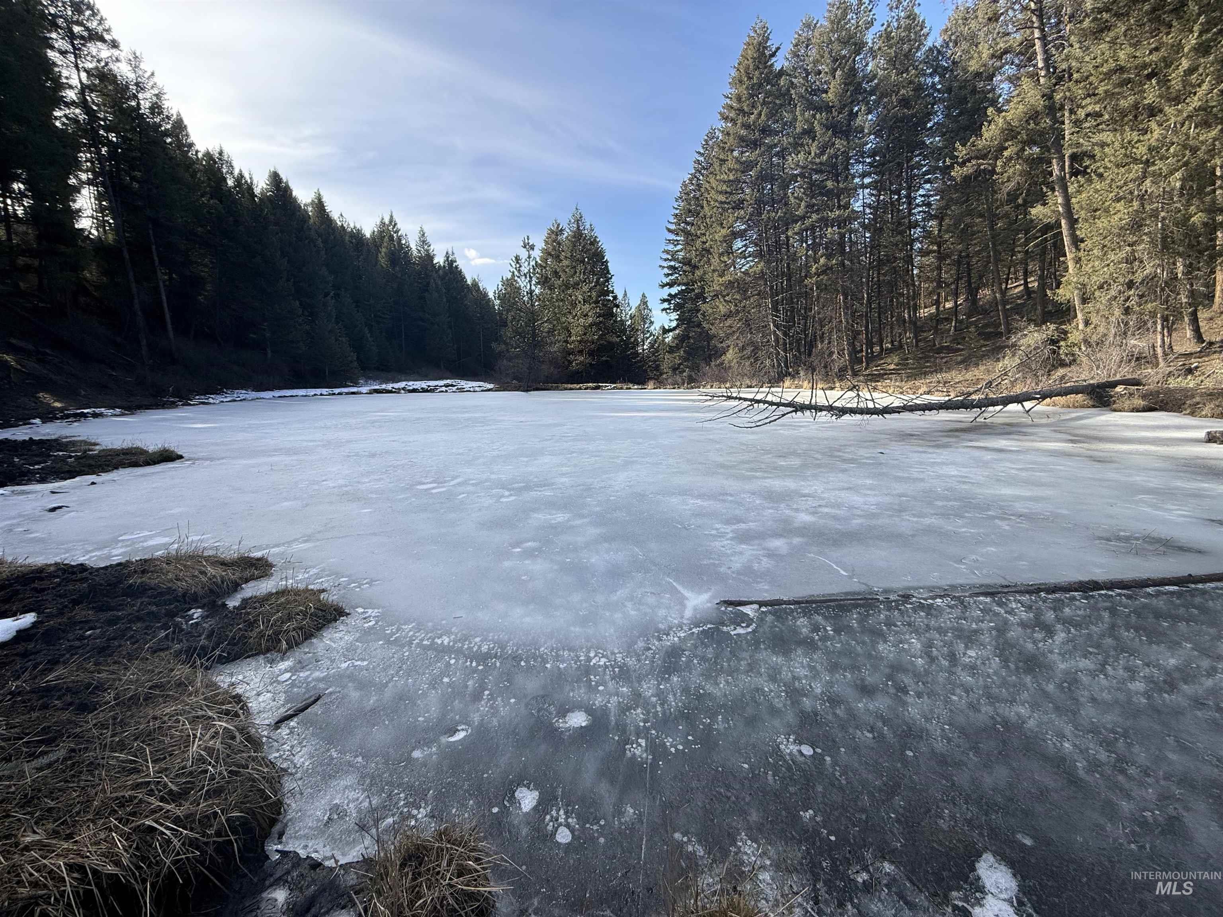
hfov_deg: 102.1
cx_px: 612
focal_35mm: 14
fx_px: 495
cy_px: 458
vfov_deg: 85.7
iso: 64
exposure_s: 1/830
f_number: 2.2
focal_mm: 2.22
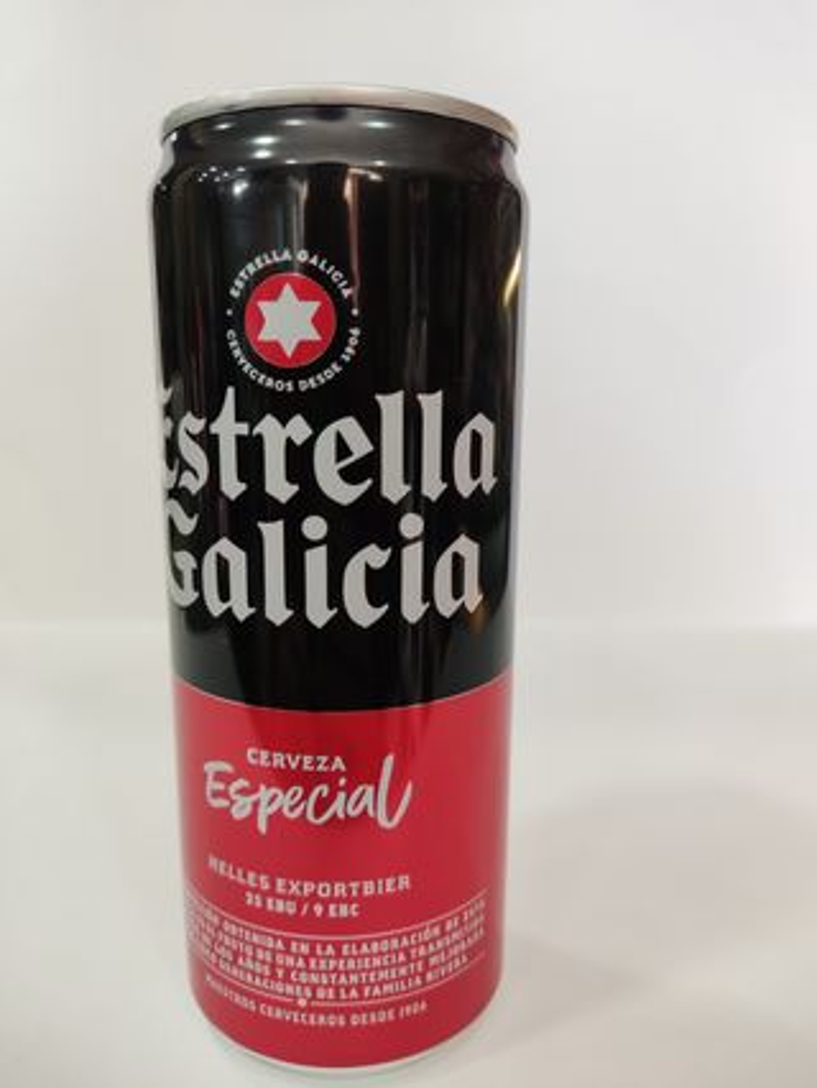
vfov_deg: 67.3
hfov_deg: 53.1
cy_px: 544
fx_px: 817
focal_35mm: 26
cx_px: 408
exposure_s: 1/50
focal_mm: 4.74
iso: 217
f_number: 1.79
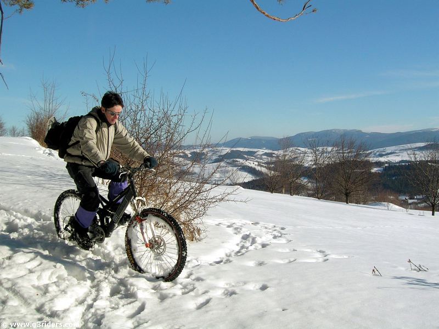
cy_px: 164
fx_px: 558
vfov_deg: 32.9
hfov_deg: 42.9
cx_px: 220
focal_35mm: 44
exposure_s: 1/868
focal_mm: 6.7
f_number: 5.1
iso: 50
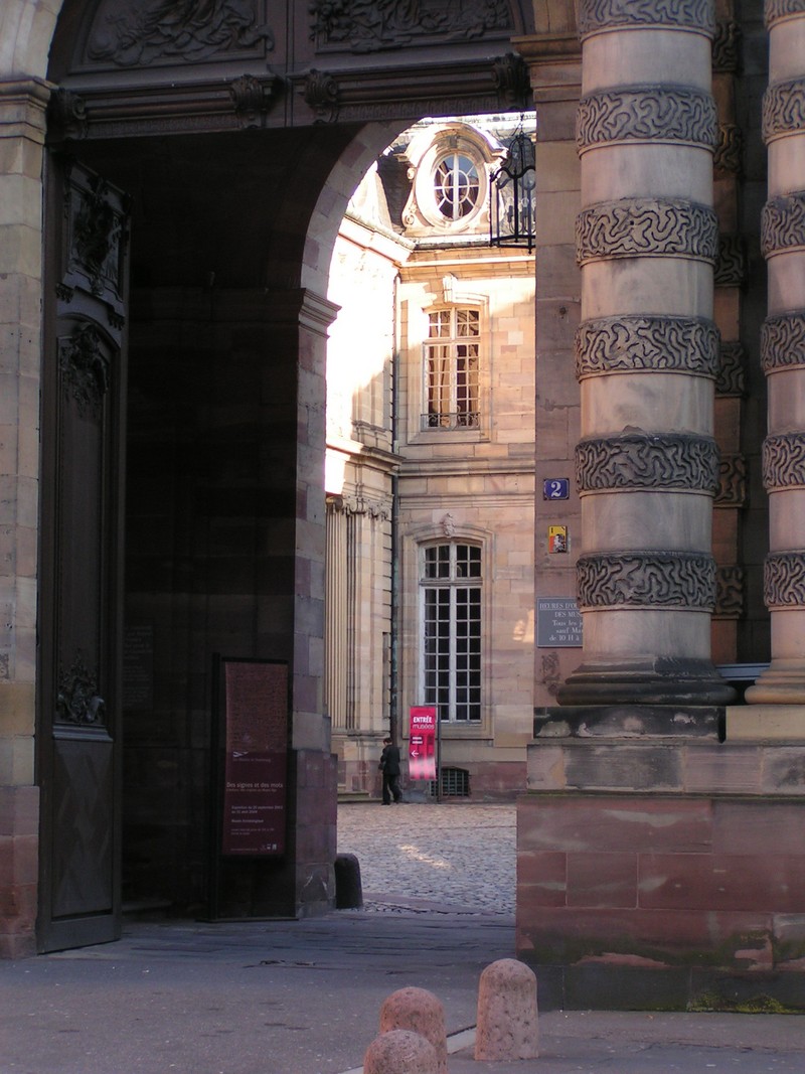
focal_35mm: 91
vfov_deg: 21.5
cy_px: 537
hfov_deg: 16.2
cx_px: 402
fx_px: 2822
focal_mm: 13.9
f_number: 3.2
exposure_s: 1/100
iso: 64
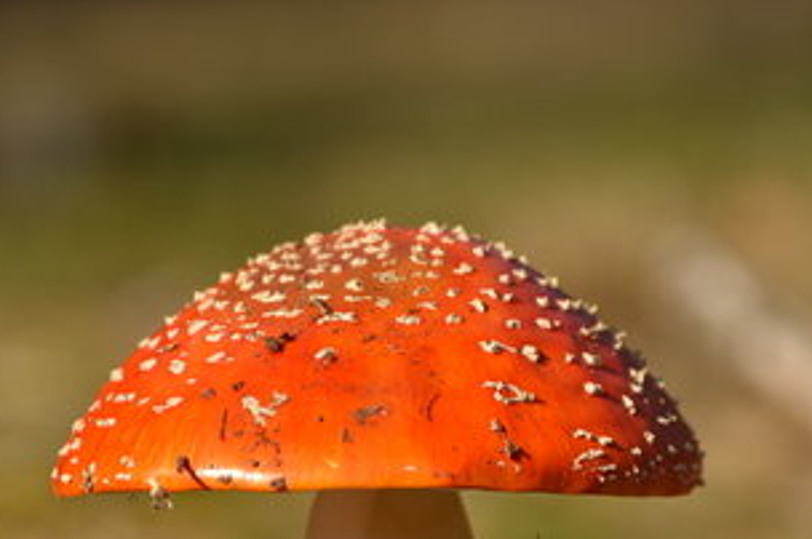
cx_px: 467
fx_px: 6912
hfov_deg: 6.7
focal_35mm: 307
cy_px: 318
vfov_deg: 4.5
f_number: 4.8
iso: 200
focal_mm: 135
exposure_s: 1/1250
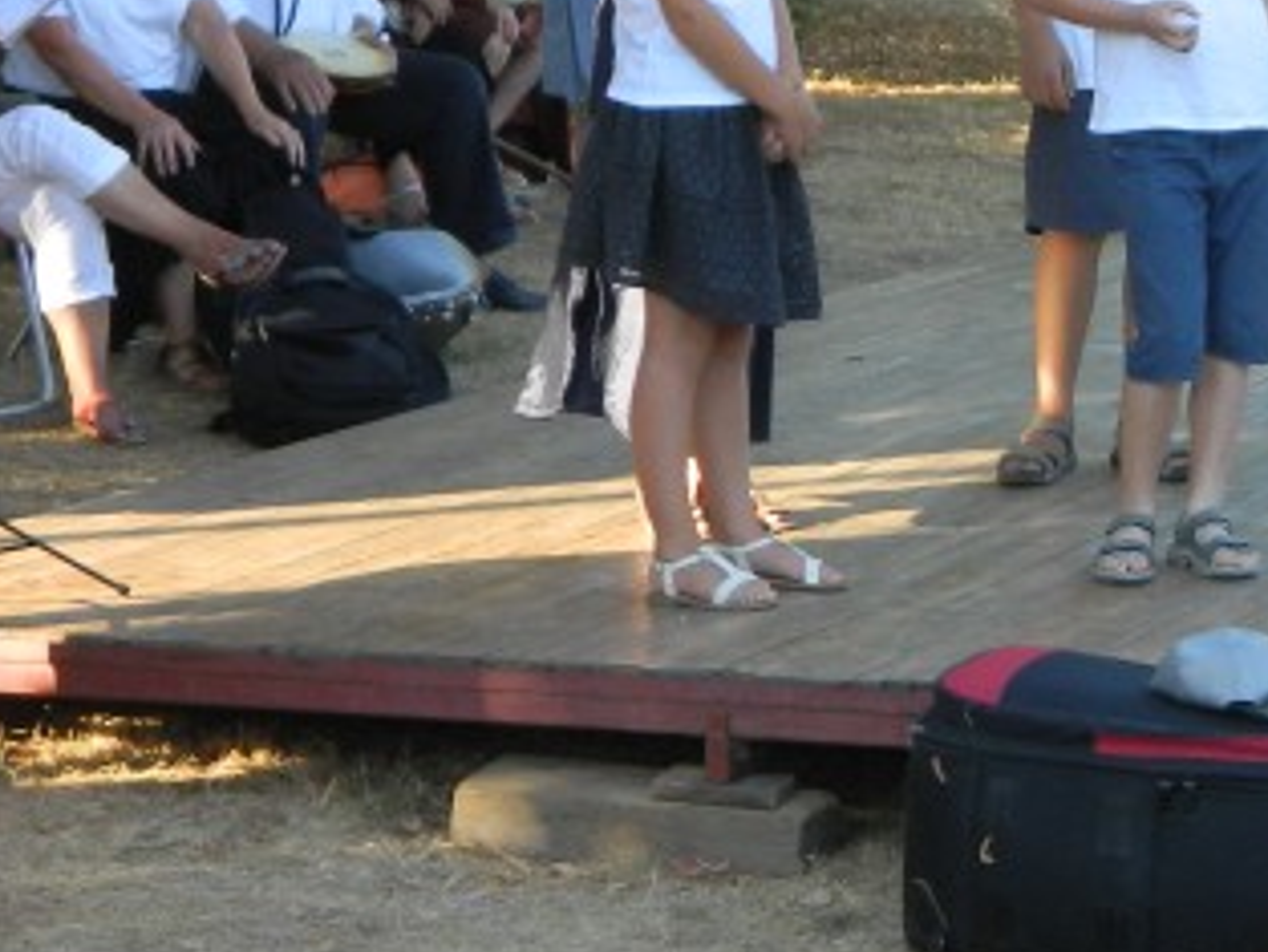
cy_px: 324
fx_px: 4910
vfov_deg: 11.1
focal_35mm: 134
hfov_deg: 14.1
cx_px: 1669
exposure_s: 1/125
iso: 80
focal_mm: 7.3
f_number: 3.5
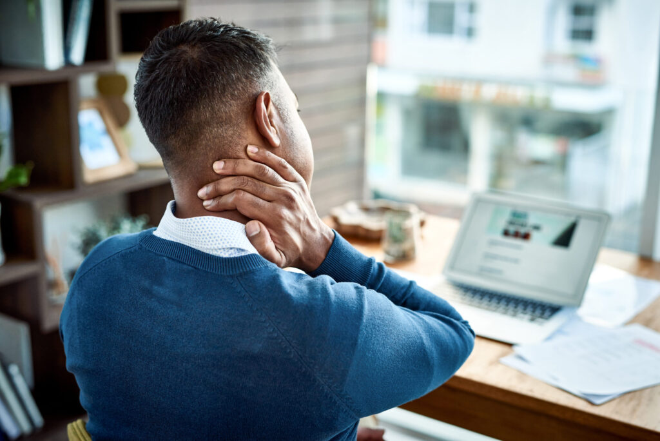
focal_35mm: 50
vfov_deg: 27.0
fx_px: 917
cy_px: 220
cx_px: 330
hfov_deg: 39.6
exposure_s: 1/250
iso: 400
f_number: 2.8
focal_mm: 50
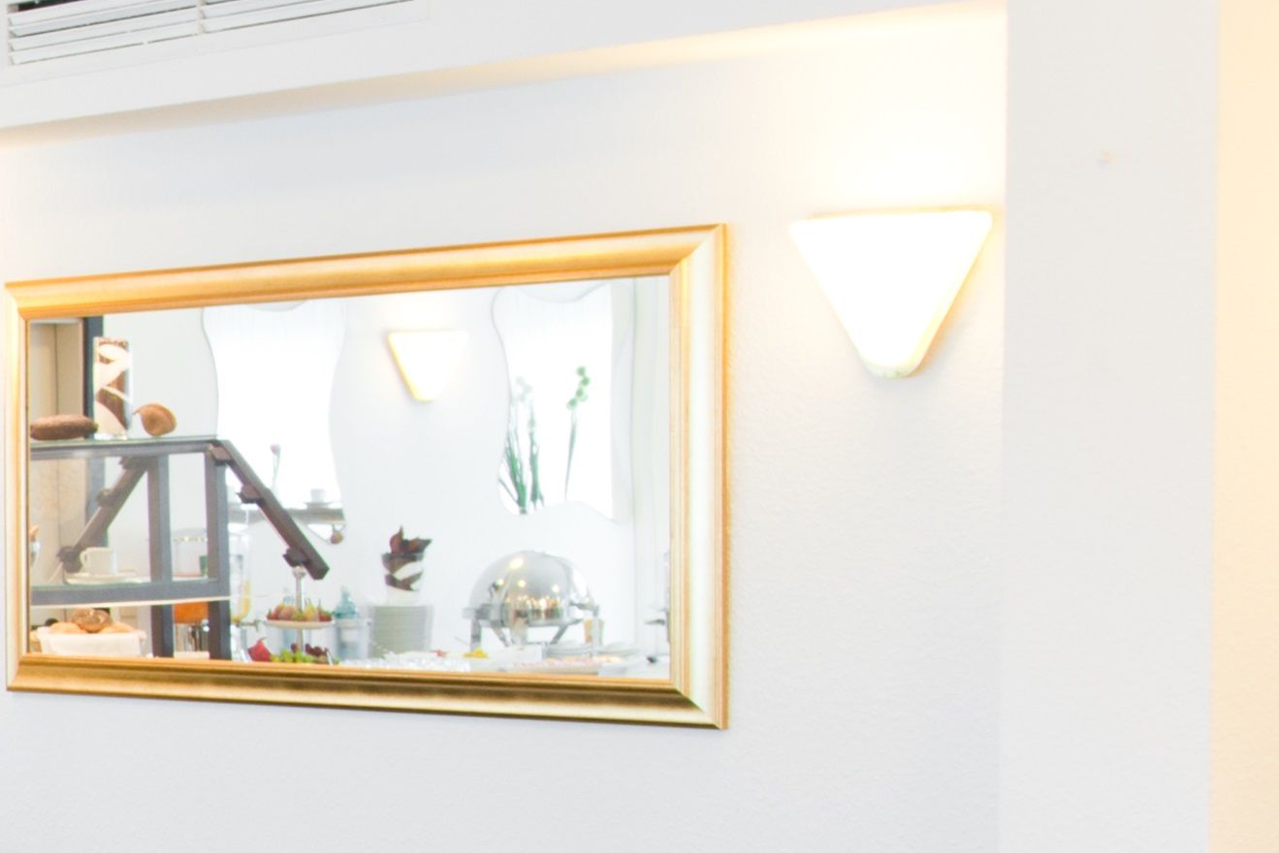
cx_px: -1482
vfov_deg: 12.2
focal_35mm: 106
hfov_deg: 14.8
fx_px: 3767
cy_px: 1374
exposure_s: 1
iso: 100
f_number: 8
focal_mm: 19
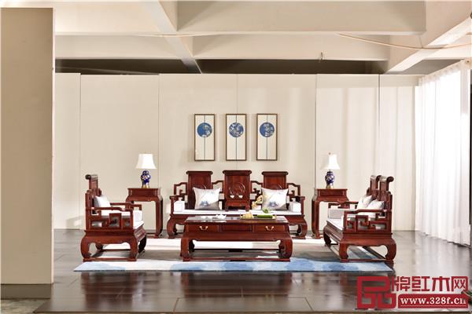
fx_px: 656
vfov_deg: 27.0
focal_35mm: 50
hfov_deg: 39.6
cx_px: 236
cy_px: 157
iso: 100
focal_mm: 50
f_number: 11
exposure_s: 4
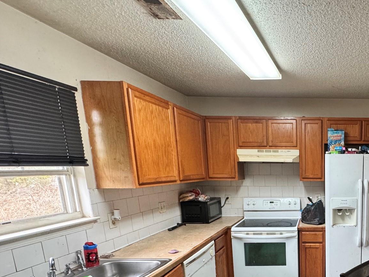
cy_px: 216
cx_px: 328
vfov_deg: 51.8
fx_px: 266
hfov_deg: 59.7
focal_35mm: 25
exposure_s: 1/60
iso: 250
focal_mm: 2.22
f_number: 2.2
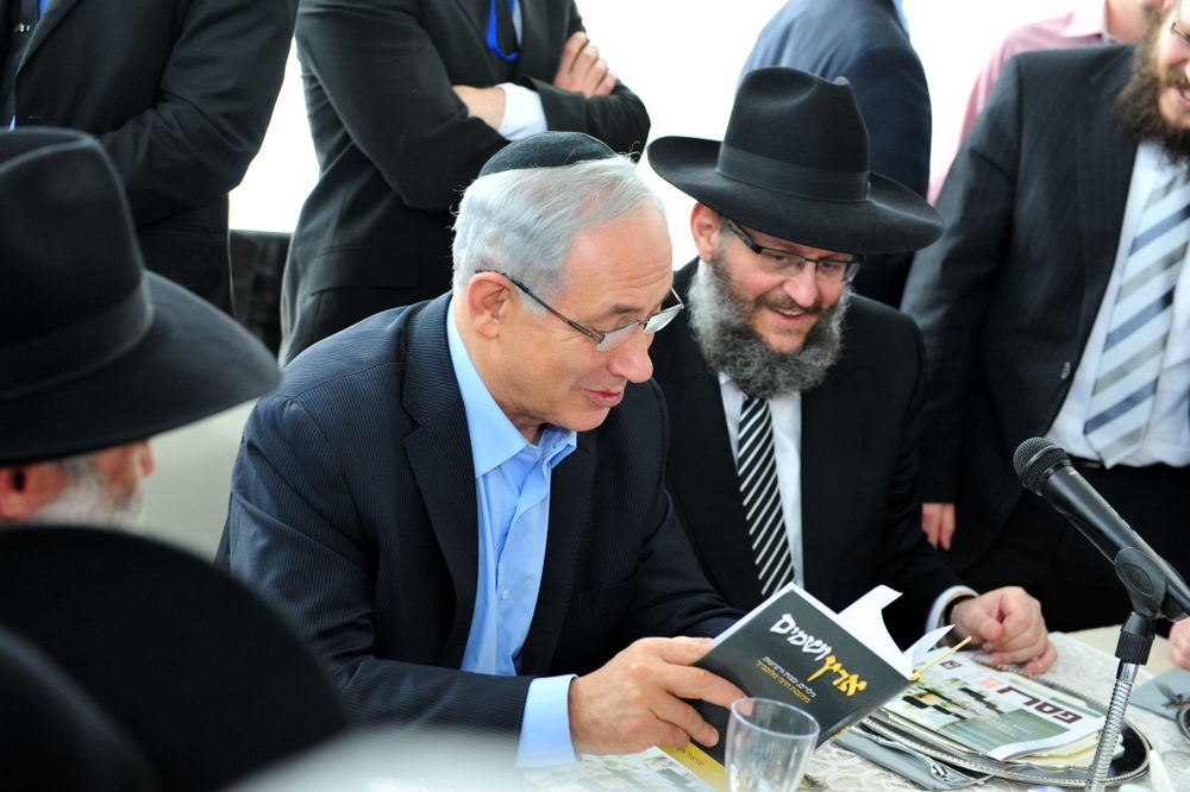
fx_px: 2049
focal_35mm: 62
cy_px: 396
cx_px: 595
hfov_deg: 32.4
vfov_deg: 21.9
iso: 1250
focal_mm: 62
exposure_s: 1/125
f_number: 4
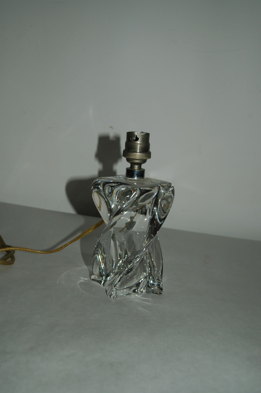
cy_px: 196
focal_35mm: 42
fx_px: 458
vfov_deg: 46.4
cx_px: 130
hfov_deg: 31.8
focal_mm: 28
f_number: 5.6
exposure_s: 1/125
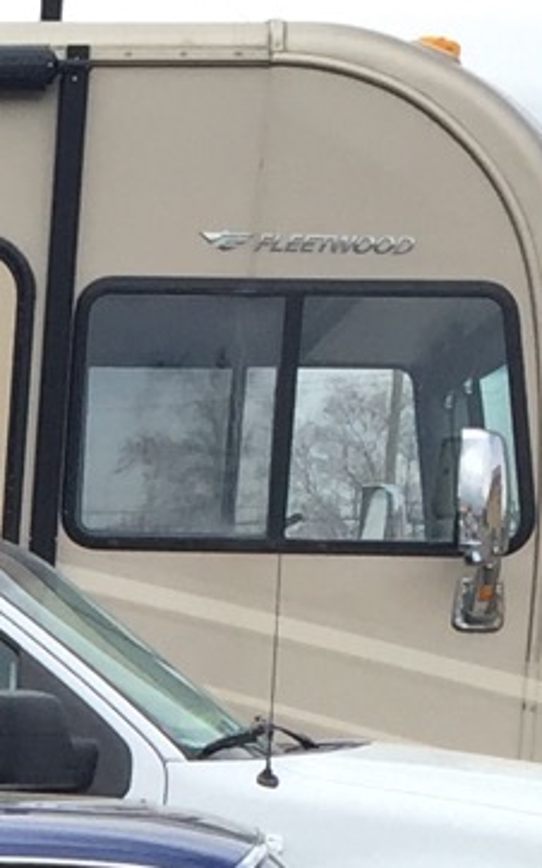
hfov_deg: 7.2
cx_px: -652
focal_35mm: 174
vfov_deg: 11.3
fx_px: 4116
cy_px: 1520
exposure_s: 1/1236
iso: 32
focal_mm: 4.15
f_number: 2.2
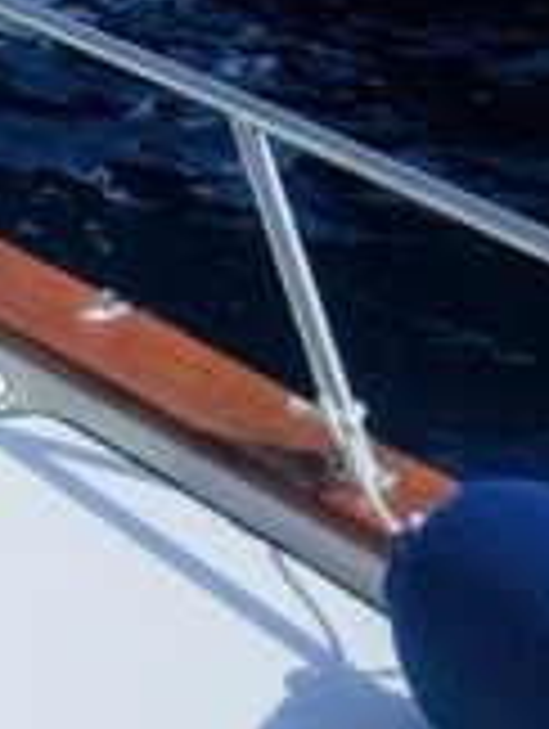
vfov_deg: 12.3
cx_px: -742
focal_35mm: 133
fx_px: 2805
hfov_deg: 9.9
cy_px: -922
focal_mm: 4.75
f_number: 1.8
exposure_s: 1/2674
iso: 50
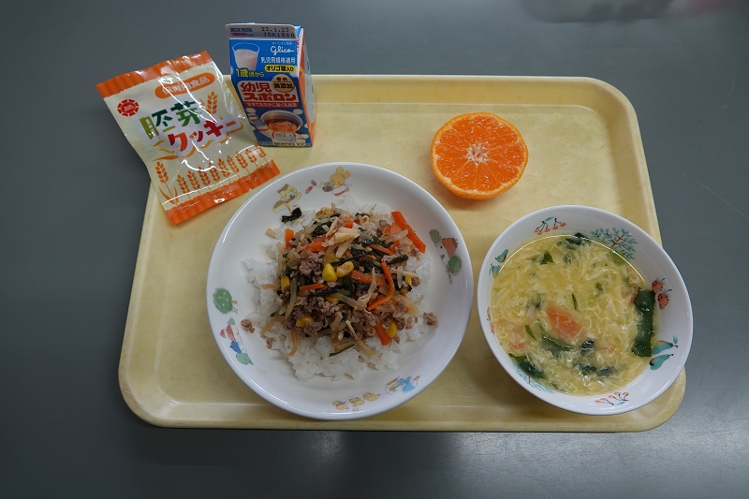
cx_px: 374
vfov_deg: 53.1
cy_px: 250
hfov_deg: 73.8
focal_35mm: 24
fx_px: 499
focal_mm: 8.8
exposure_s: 1/80
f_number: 2.4
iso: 100
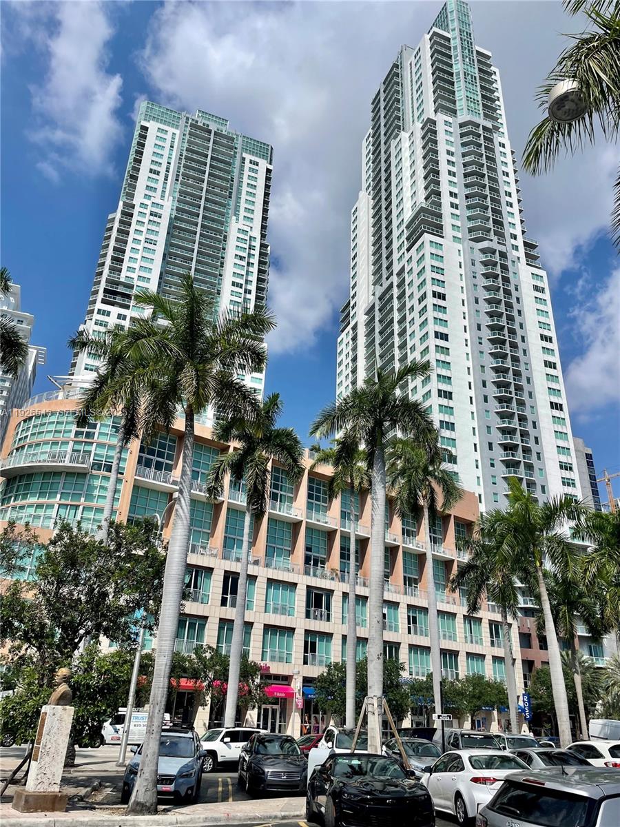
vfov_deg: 67.3
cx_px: 310
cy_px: 414
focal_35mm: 26
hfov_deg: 53.1
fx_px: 621
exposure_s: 1/6897
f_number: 1.6
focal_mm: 4.2
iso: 32
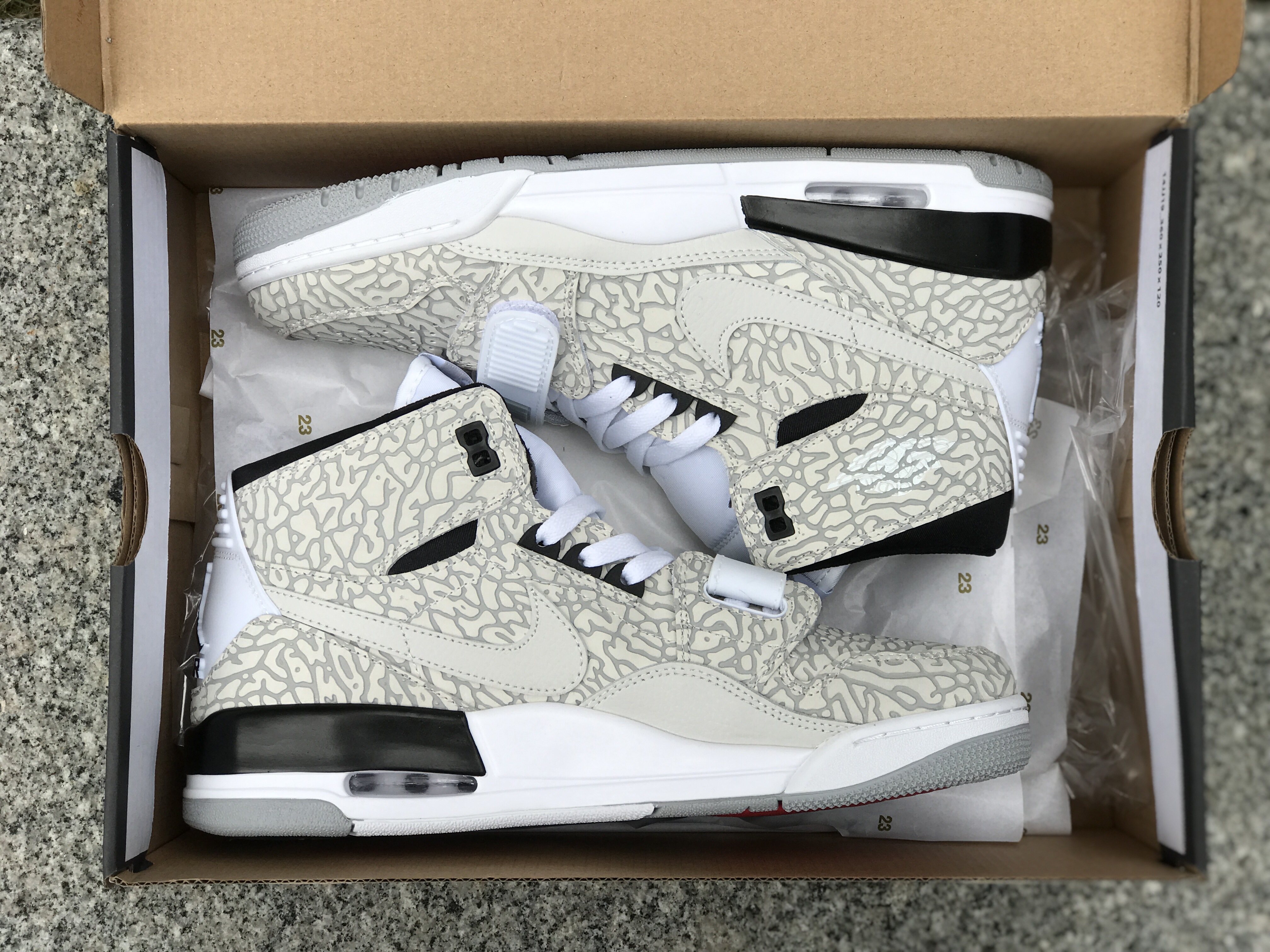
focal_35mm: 57
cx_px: 635
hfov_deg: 33.8
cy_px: 476
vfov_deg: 25.7
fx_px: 2091
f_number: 2.8
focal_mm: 6.6
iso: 20
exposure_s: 1/308
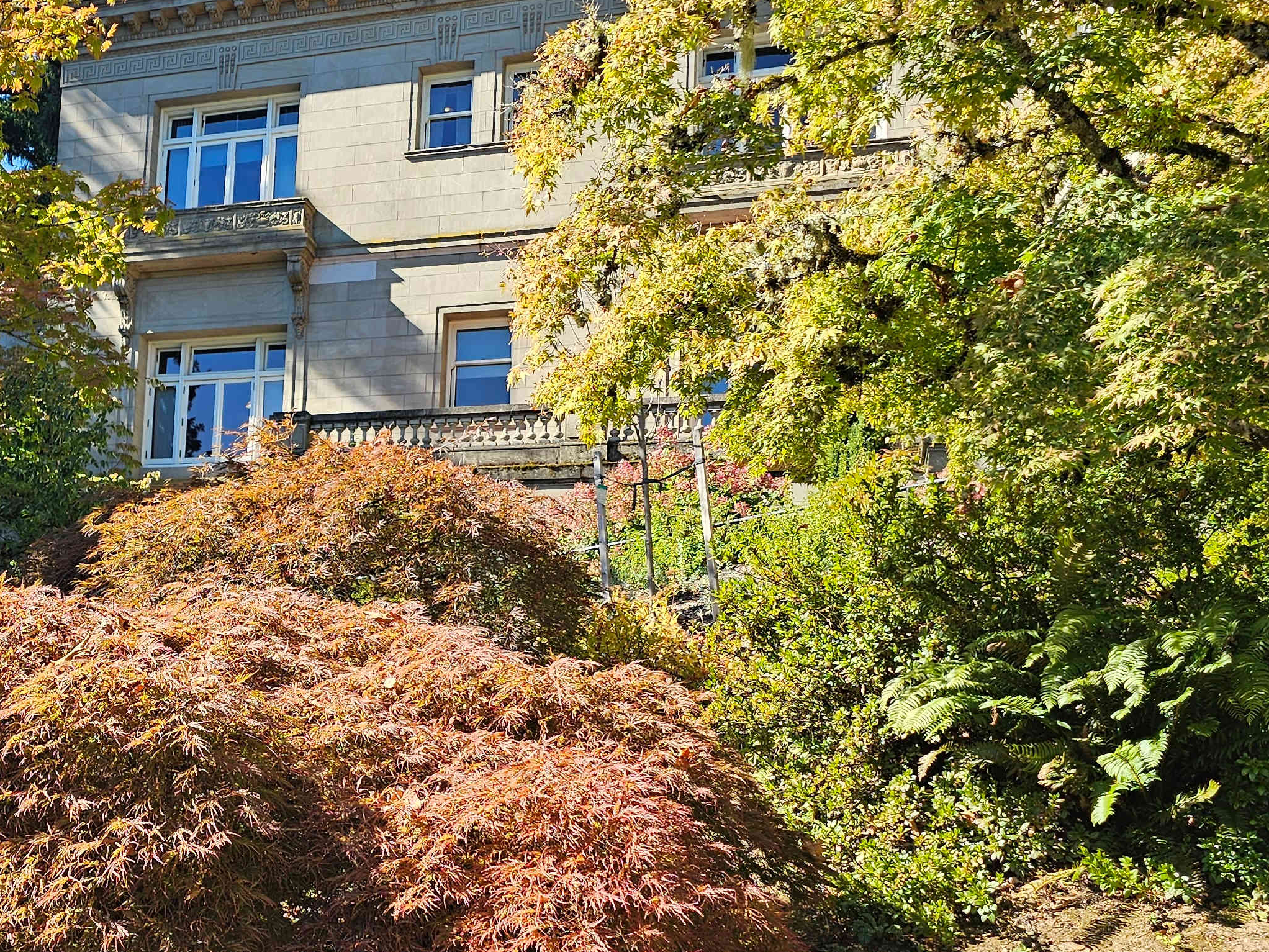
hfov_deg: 39.7
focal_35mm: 45
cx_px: 187
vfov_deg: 32.1
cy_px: 586
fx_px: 1650
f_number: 1.7
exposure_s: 1/185
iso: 10
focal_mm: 6.3
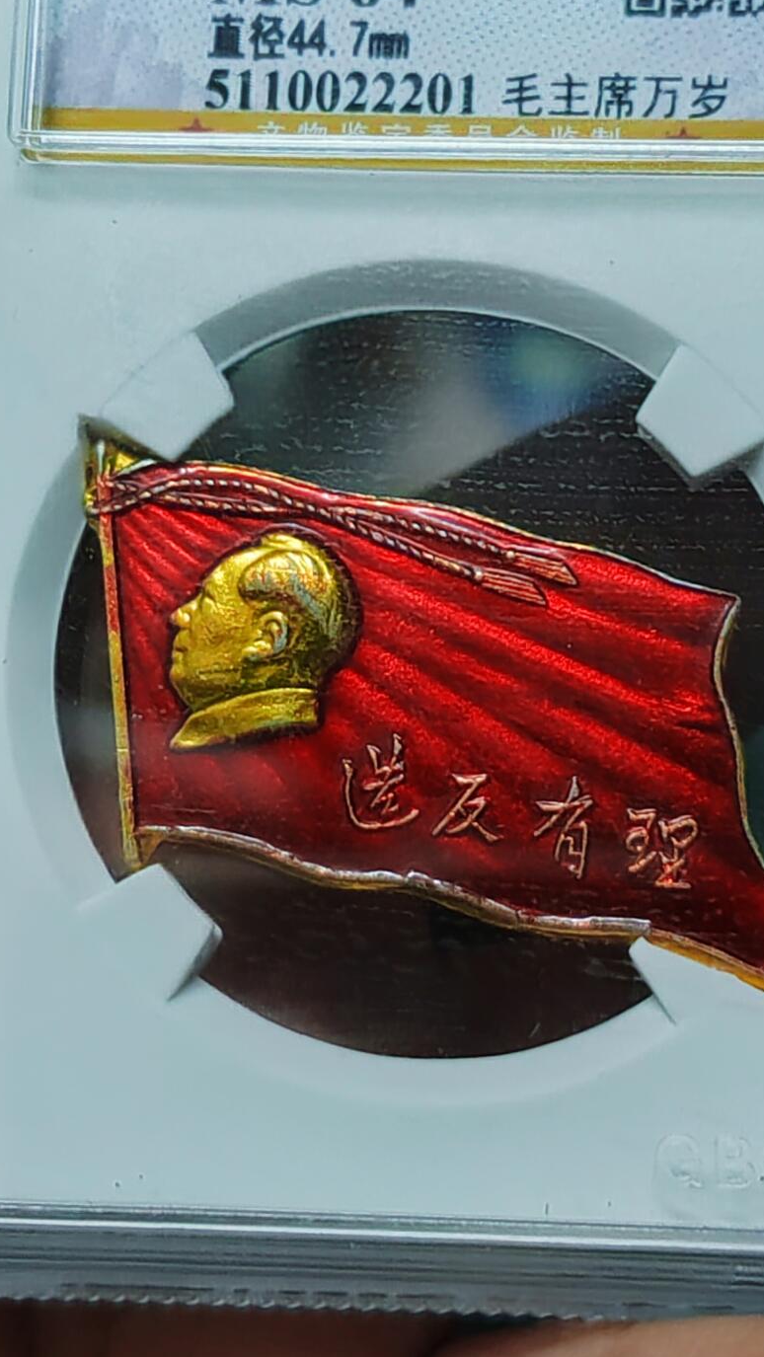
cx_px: 419
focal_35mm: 77
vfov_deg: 27.4
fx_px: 2772
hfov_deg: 15.7
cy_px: 535
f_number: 1.9
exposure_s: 1/50
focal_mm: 6.12
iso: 2500
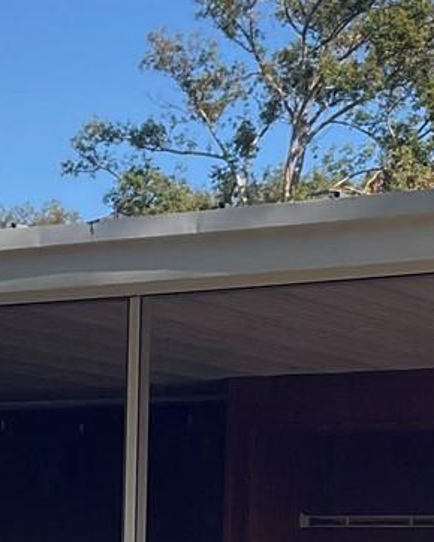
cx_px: 97
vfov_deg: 14.7
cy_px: 711
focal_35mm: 125
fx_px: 2005
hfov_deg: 12.3
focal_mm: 3
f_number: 1.8
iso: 16
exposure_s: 1/929
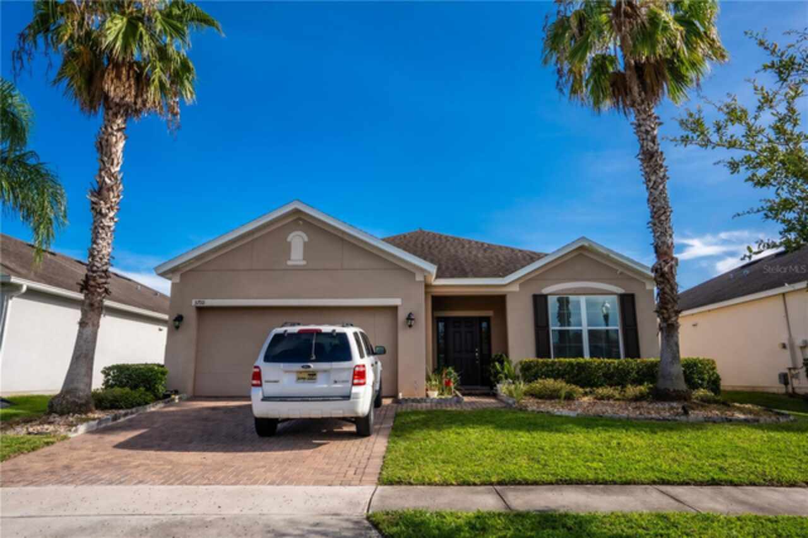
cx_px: 404
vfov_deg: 57.2
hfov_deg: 78.6
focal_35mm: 22
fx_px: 494
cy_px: 269
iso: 100
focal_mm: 22
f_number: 14
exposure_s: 1/400
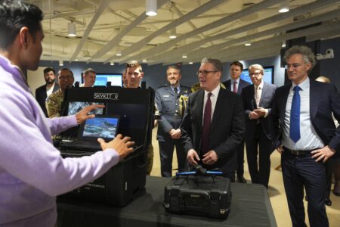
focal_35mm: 26
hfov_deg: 69.4
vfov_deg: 49.6
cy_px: 114
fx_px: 246
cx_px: 170
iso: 3200
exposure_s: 1/250
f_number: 2.8
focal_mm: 26
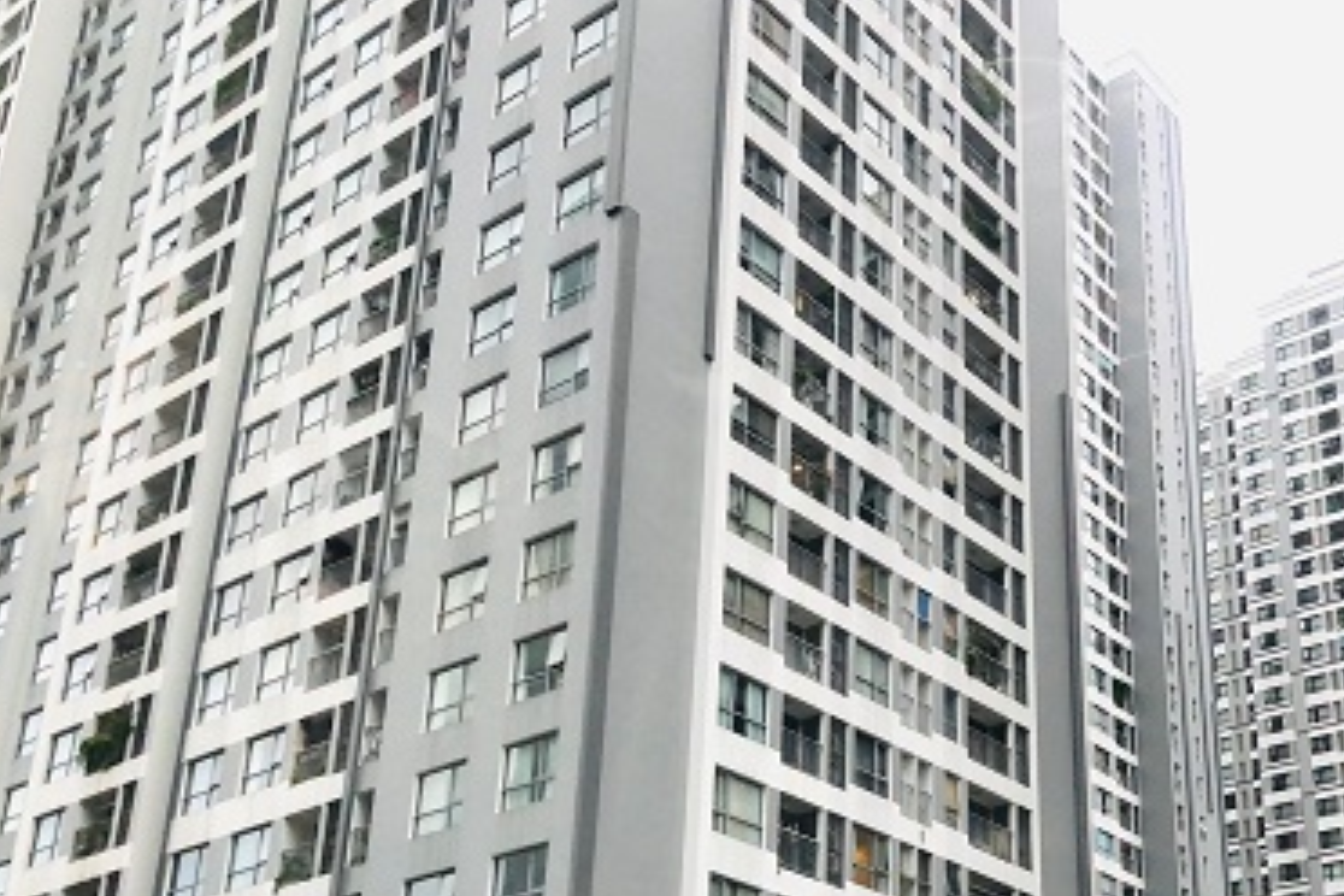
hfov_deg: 41.1
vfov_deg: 28.0
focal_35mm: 47
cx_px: 943
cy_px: 730
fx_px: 1755
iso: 32
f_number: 1.8
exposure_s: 1/40
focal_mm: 4
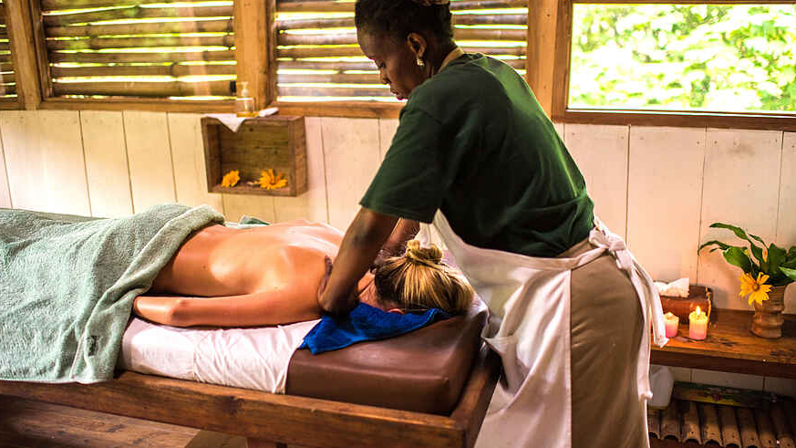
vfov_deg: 32.0
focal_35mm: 37
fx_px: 781
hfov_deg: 54.0
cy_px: 203
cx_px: 398
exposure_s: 1/500
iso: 640
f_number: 1.4
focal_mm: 35
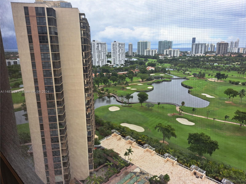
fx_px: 171
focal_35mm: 24
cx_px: 123
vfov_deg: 56.8
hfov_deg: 71.6
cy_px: 92
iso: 50
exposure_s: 1/666
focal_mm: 5.23
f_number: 1.8
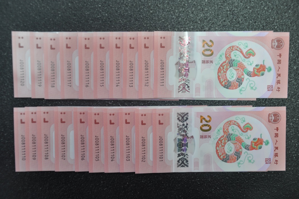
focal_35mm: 48
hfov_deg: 41.2
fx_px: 398
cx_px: 150
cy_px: 100
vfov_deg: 28.0
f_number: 5
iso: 400
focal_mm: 32
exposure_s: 1/25
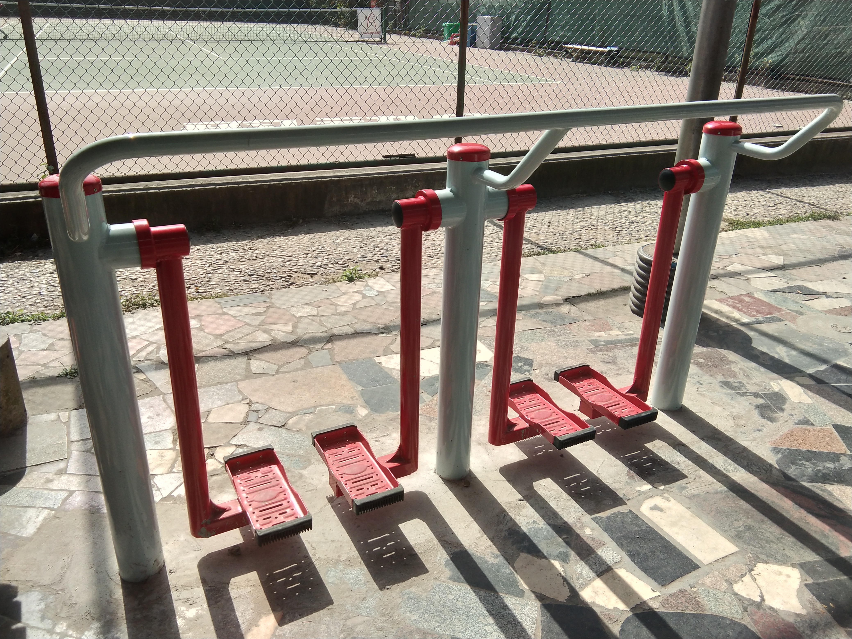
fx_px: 763
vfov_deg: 45.4
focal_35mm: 31
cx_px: 426
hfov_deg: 58.4
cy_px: 320
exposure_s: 1/861
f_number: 2.2
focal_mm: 3.69
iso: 50
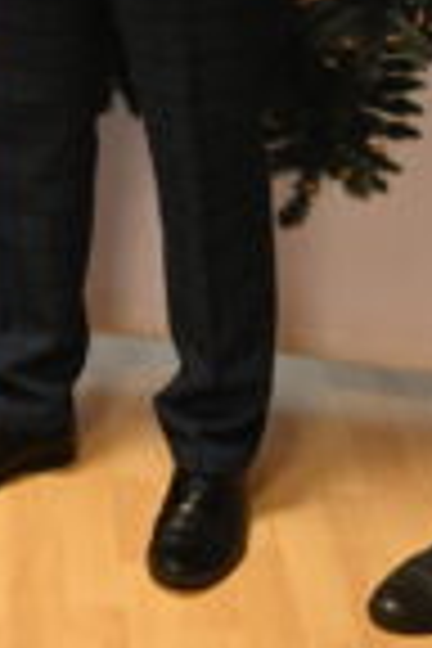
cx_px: -342
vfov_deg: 16.5
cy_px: -212
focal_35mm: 117
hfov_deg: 11.0
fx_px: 2106
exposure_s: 1/125
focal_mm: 24
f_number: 4
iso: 3200
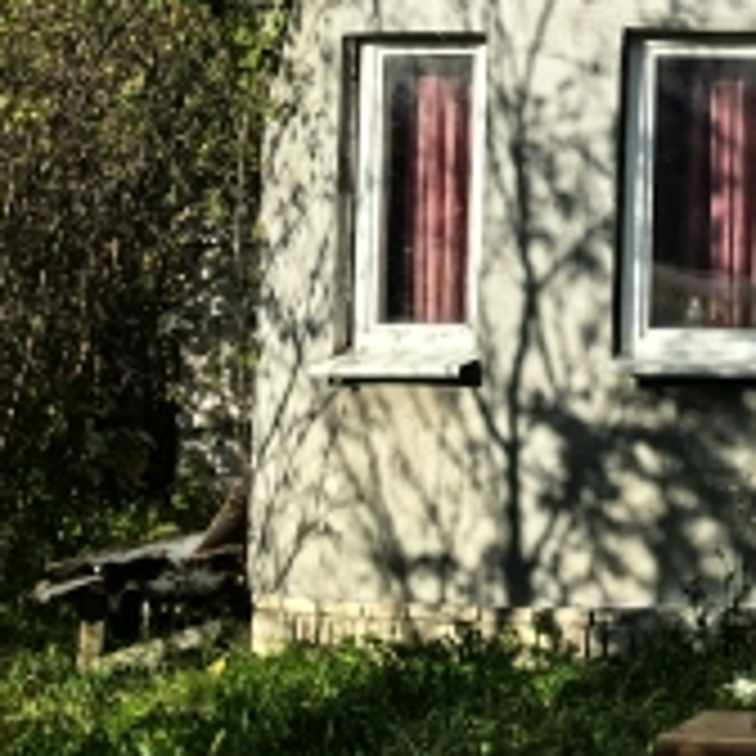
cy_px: -274
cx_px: 1044
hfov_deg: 9.7
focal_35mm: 177
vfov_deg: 9.7
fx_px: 4373
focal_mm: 6.98
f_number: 2
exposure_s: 1/2353
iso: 50
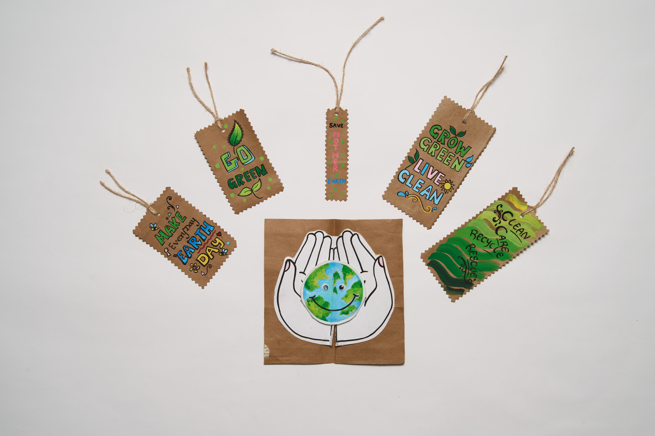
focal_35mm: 43
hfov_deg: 45.4
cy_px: 218
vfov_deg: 31.2
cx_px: 328
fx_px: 782
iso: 200
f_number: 11
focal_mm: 43
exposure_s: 1/100
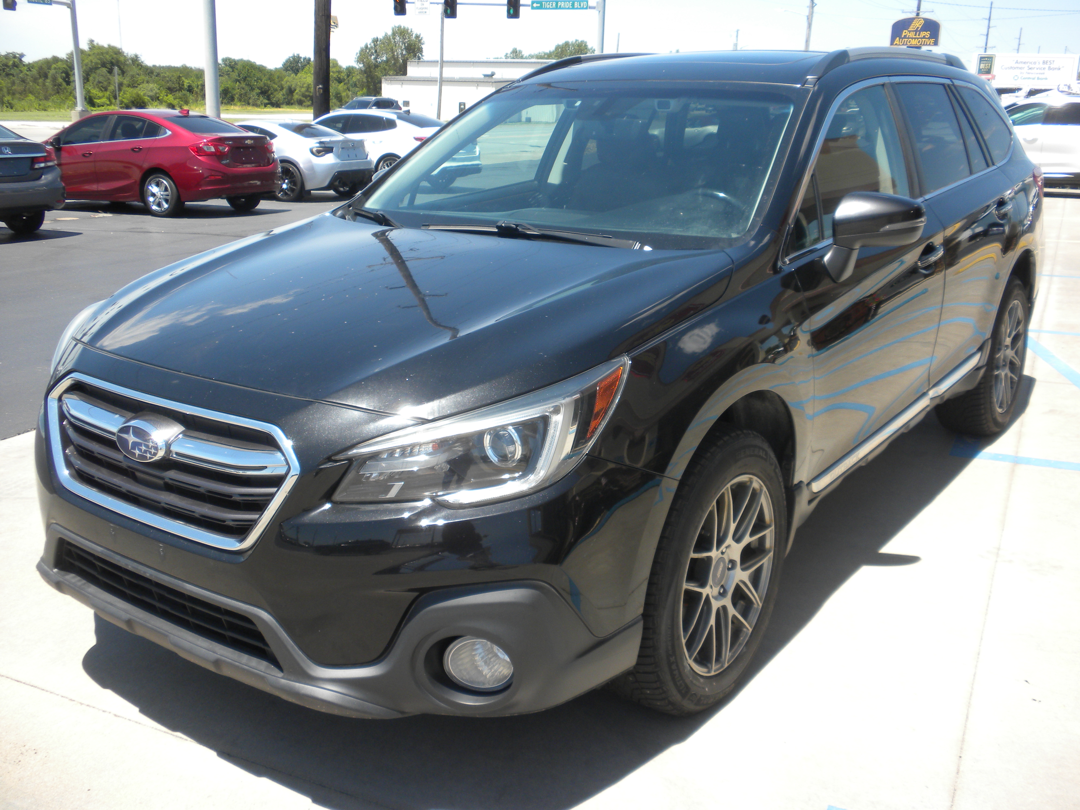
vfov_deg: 38.7
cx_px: 540
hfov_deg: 50.1
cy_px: 405
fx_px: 1154
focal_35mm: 37
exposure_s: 1/419
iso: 71
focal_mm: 6.6
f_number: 3.5
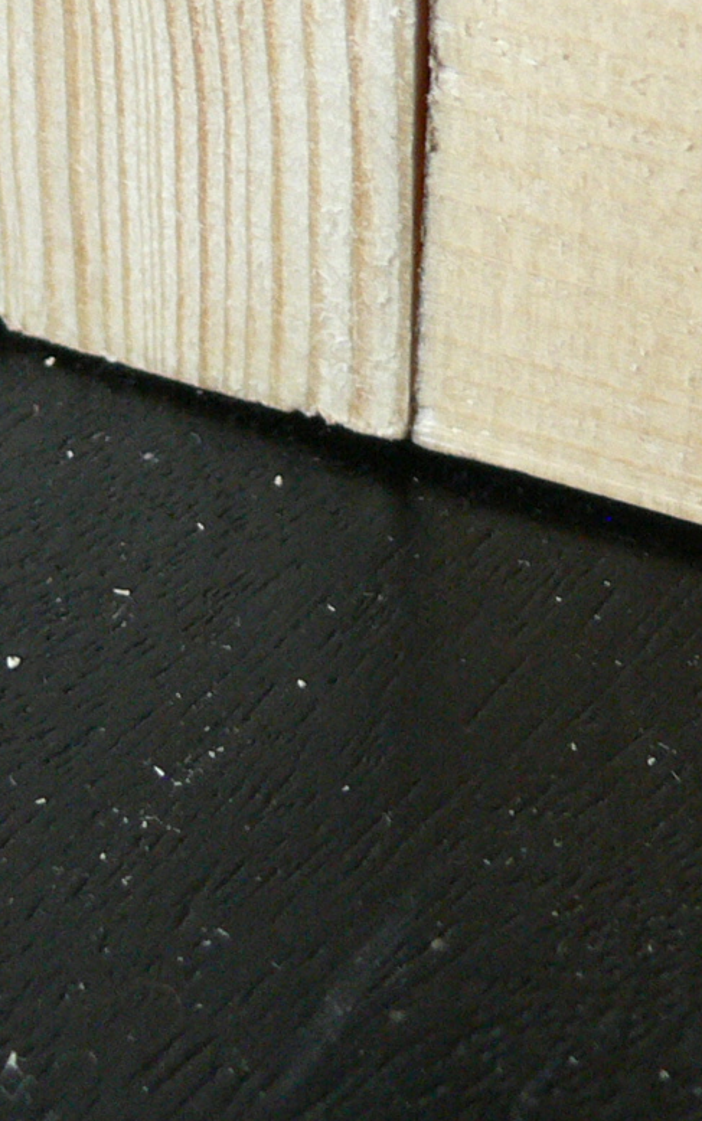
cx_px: 46
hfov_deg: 10.7
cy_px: -193
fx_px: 3730
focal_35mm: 122
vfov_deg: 16.4
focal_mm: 7.4
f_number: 2.8
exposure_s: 1/200
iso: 200
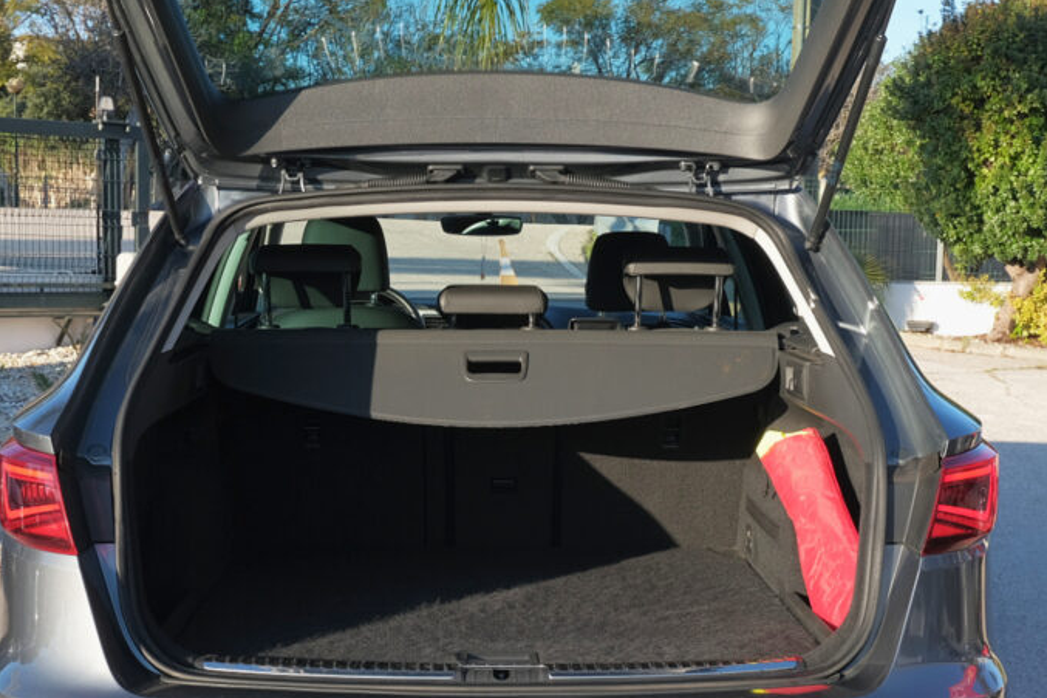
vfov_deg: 24.0
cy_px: 510
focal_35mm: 56
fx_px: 1628
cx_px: 493
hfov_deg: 35.6
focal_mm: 24.9
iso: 160
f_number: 10
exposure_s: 1/60
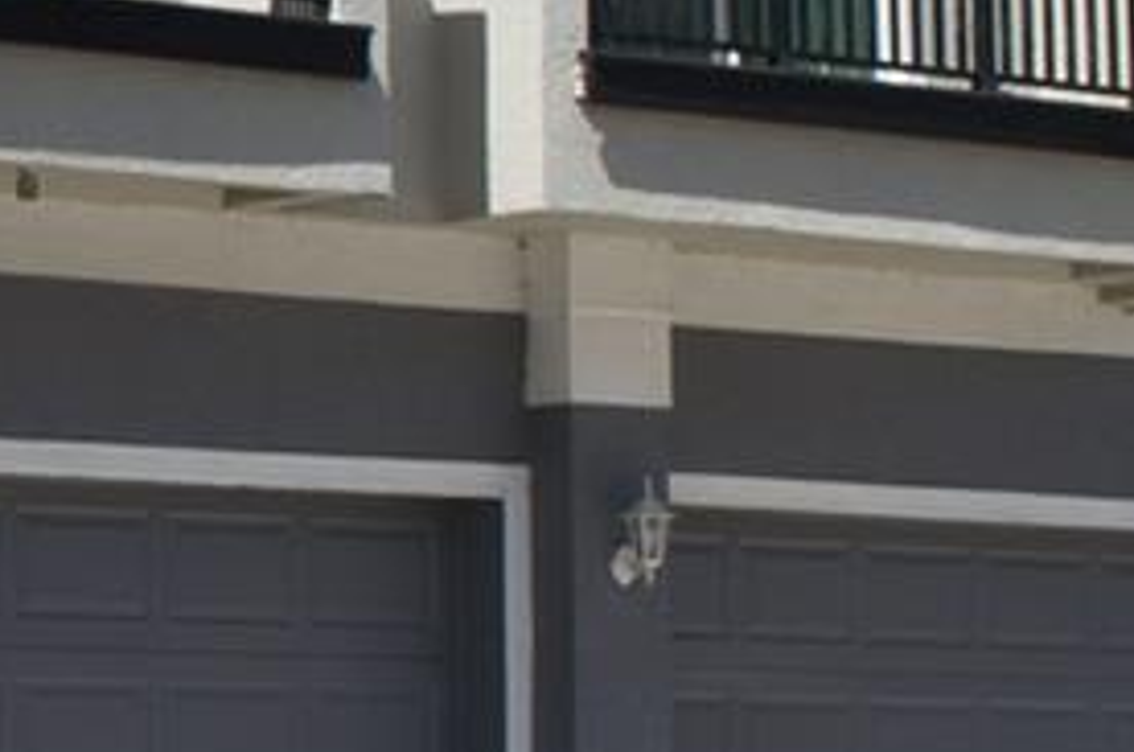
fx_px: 5471
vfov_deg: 7.9
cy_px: 294
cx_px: -707
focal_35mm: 174
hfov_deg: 11.2
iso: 100
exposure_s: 1/250
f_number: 8
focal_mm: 20
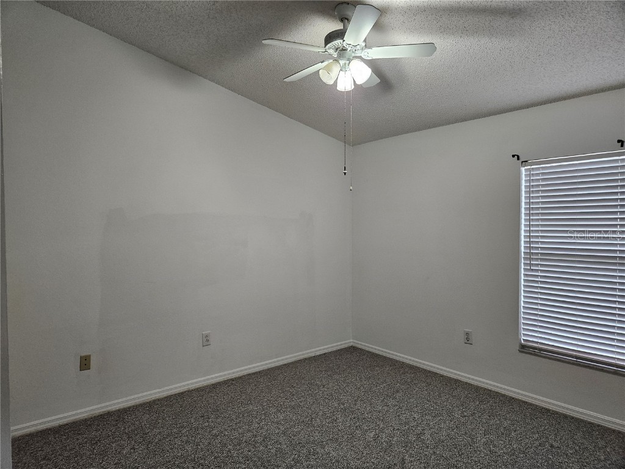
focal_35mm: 23
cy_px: 234
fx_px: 415
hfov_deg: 73.9
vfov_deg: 58.9
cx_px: 312
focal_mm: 5.4
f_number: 1.8
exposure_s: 1/120
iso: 320
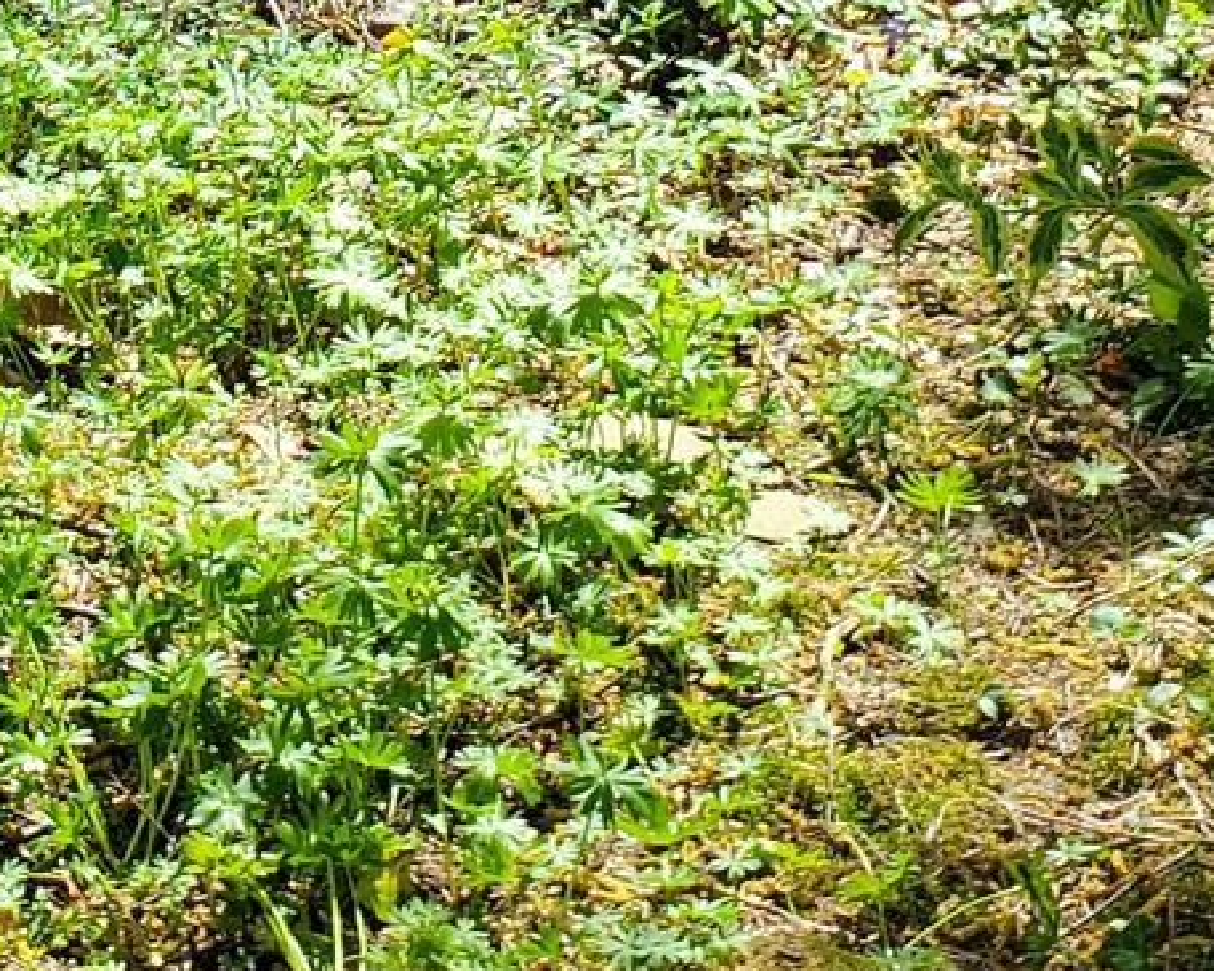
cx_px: -357
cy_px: -894
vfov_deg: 12.2
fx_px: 4097
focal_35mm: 114
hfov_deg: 16.0
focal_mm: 4.3
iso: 50
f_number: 2.4
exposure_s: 1/641
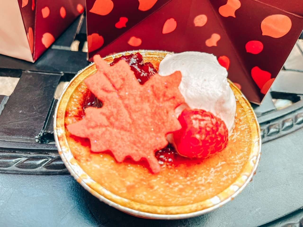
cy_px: 114
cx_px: 152
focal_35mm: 26
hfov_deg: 67.3
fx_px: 228
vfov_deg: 53.1
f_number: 1.6
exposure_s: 1/310
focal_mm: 5.1
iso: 50
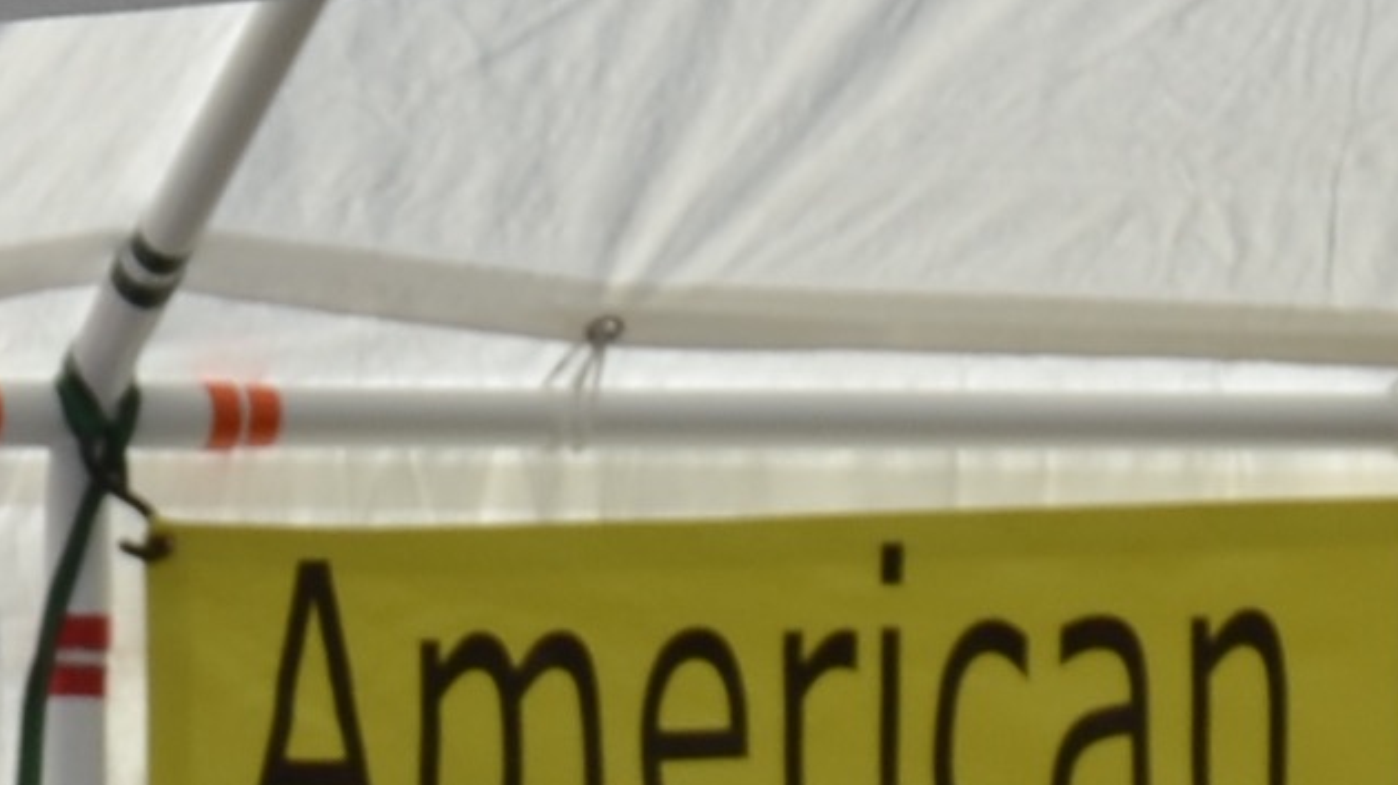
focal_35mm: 299
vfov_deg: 3.8
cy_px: 3391
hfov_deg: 7.2
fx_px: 11081
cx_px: -182
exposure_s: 1/200
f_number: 7.1
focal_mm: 26
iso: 100
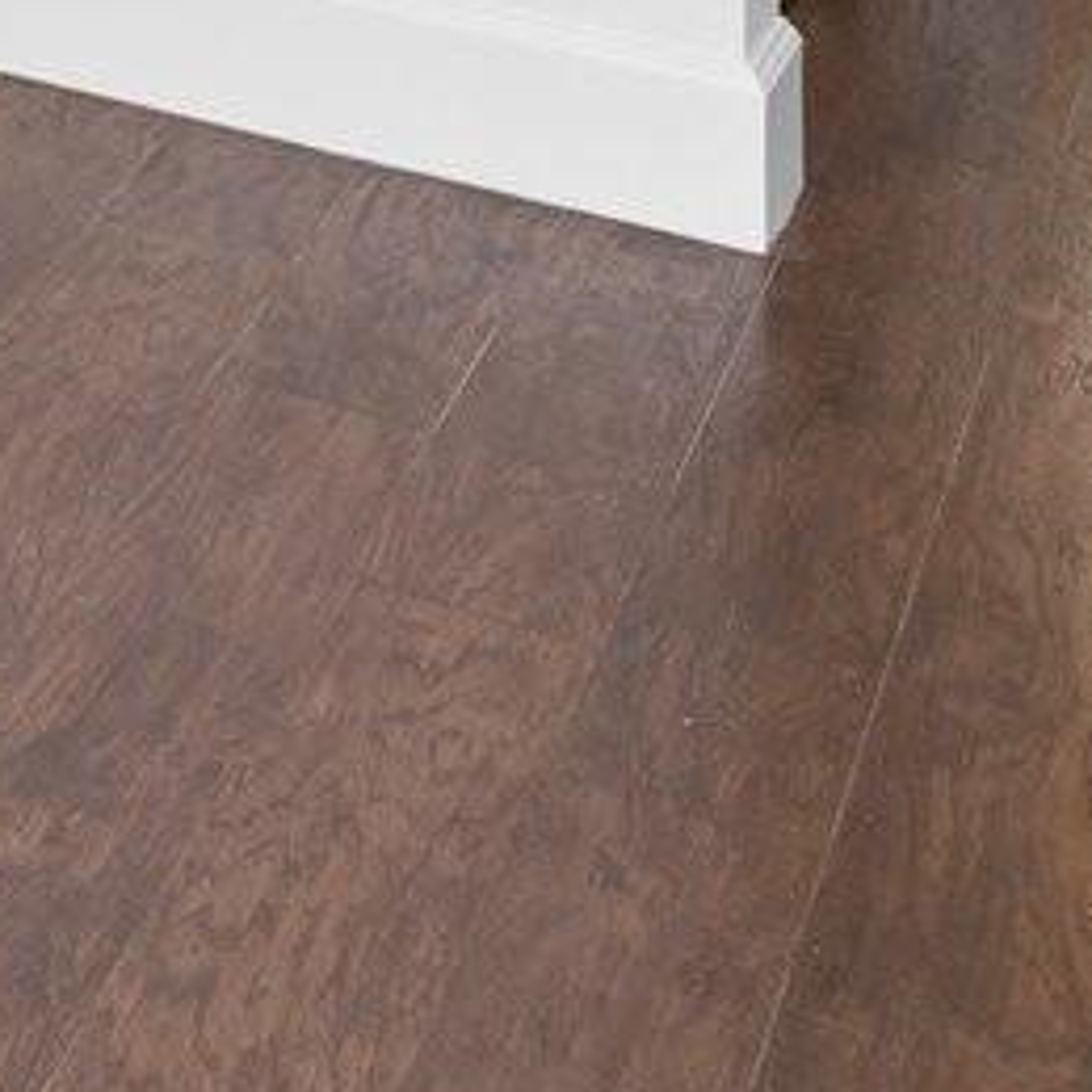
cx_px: -1600
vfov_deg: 12.9
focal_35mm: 107
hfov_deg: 12.4
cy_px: -1443
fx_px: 3819
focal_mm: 16
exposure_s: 1/6
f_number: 8
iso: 500
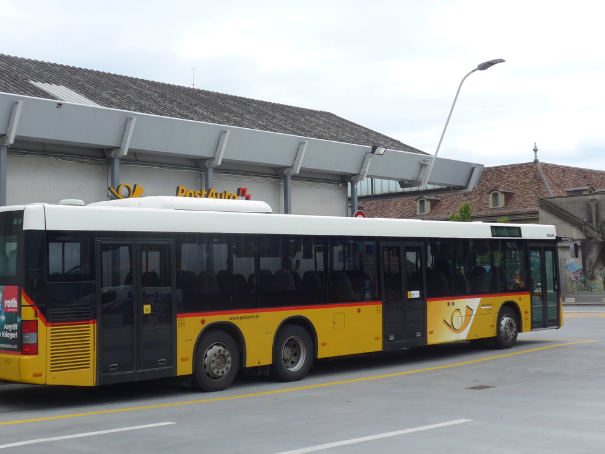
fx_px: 944
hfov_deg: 35.5
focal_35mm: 54
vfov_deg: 27.0
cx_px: 260
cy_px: 203
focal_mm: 9
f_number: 2.8
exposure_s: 1/800
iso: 80
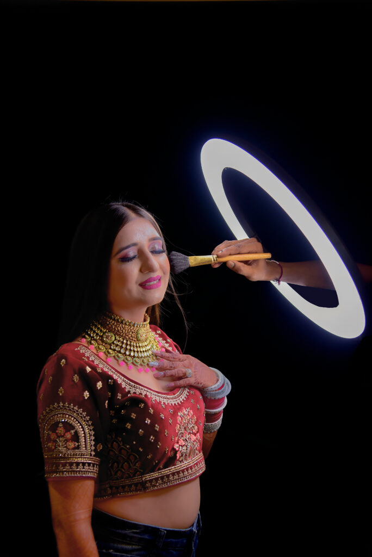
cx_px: 186
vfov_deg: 42.7
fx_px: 712
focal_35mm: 46
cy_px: 278
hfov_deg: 29.3
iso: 400
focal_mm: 46
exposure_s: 1/160
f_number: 4
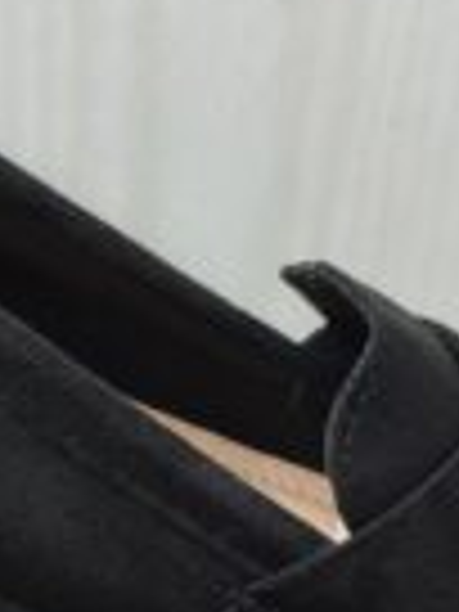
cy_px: 706
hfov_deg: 13.4
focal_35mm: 110
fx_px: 1945
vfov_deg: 17.2
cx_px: 68
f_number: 1.9
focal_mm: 6.04
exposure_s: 1/50
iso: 120
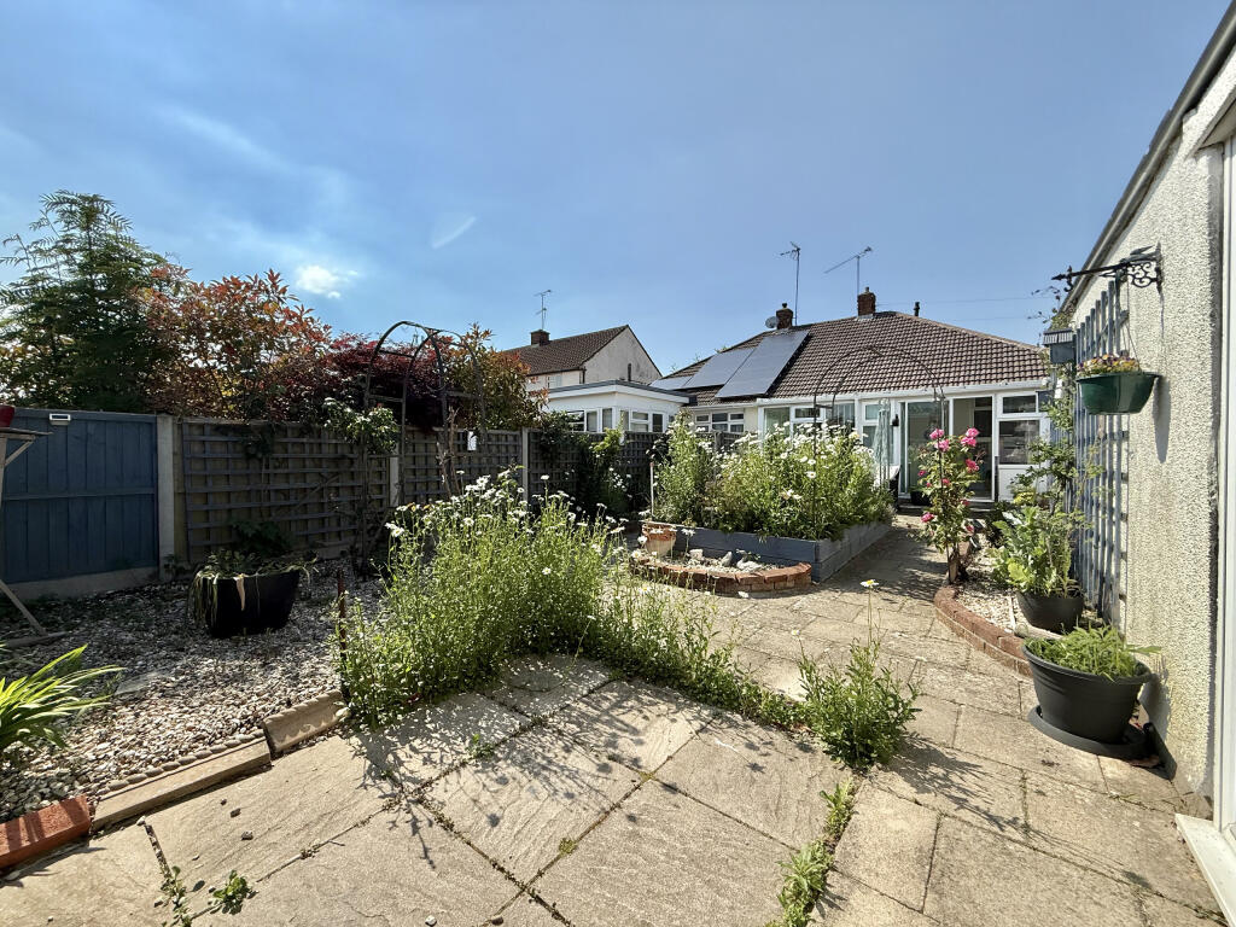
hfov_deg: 102.1
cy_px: 464
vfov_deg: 85.7
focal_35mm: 14
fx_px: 500
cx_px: 618
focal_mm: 2.22
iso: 64
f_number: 2.2
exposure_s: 1/3125
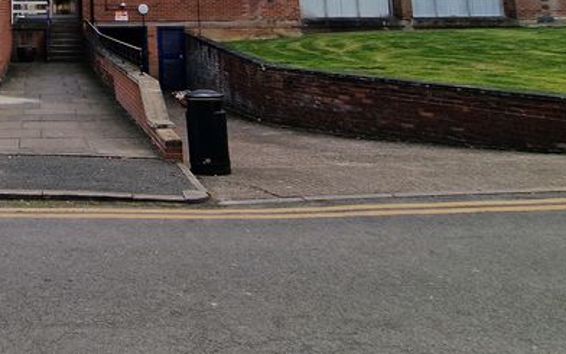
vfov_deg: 29.5
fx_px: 555
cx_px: 9
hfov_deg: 46.0
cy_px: -88
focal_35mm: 36
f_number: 2.2
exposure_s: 1/1880
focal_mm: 2.2
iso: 50
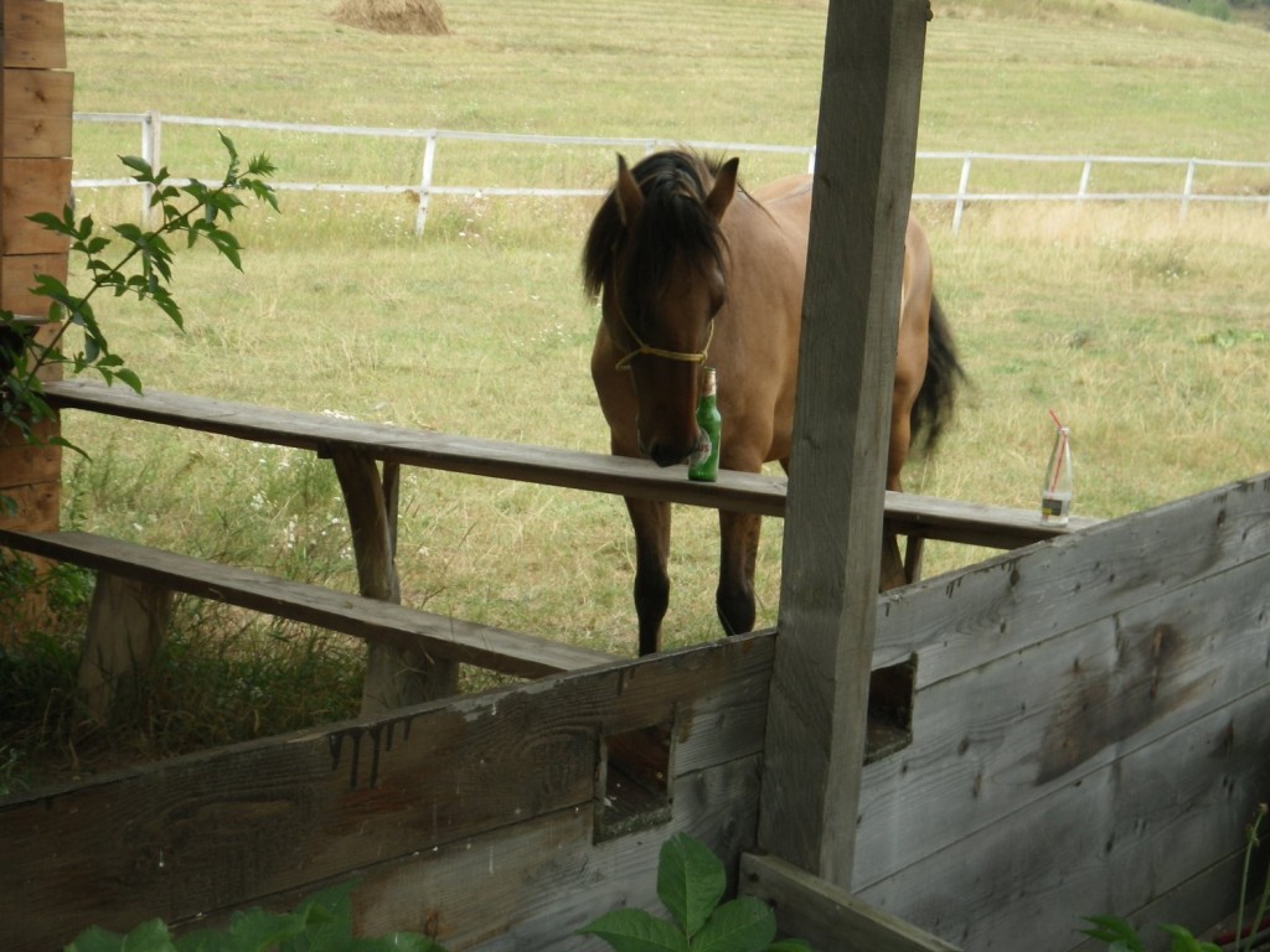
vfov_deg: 23.7
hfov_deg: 31.2
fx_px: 2275
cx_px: 635
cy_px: 476
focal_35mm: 62
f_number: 4.6
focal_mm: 11.1
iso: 80
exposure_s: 1/80
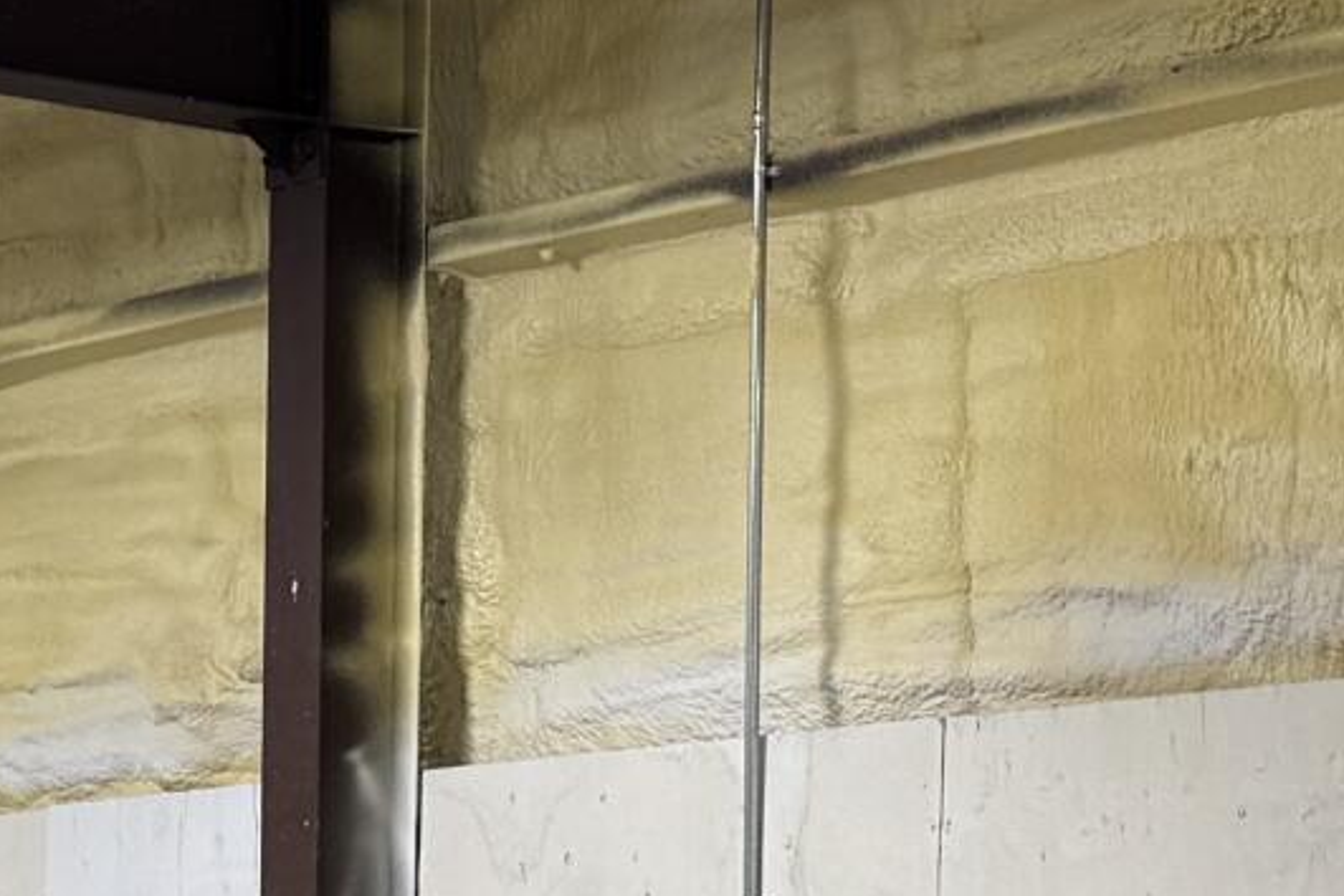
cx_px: -1820
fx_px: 5264
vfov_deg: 9.4
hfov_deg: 11.9
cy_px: 1405
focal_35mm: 141
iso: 80
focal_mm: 6.76
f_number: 1.78
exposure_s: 1/120
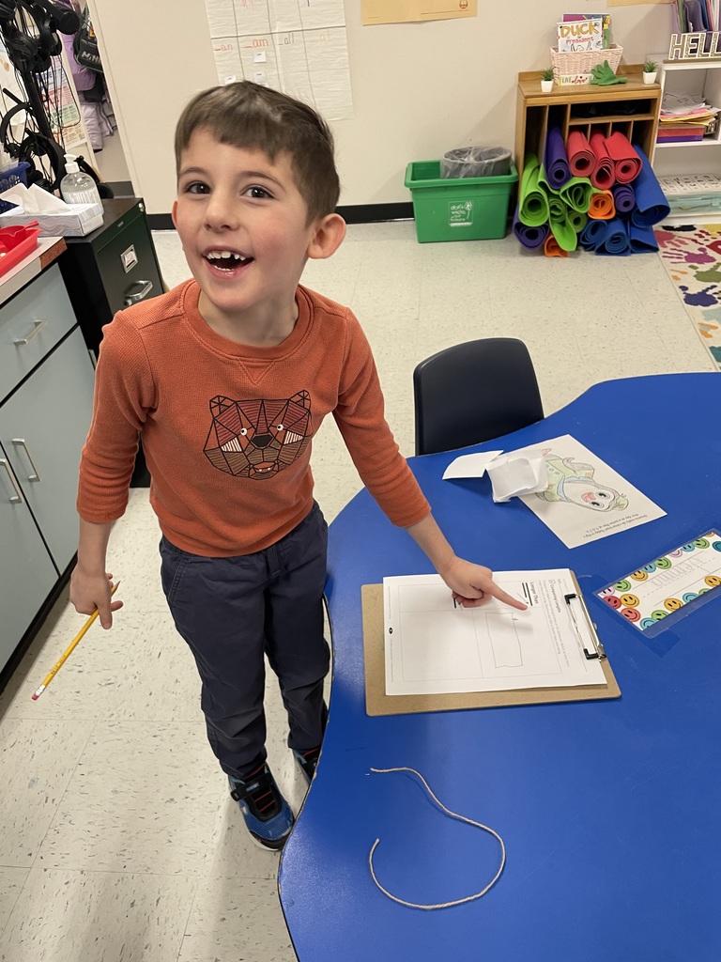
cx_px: 360
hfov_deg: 53.1
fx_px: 722
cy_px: 481
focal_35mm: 26
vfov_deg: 67.3
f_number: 1.6
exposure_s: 1/60
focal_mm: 4.2
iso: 125
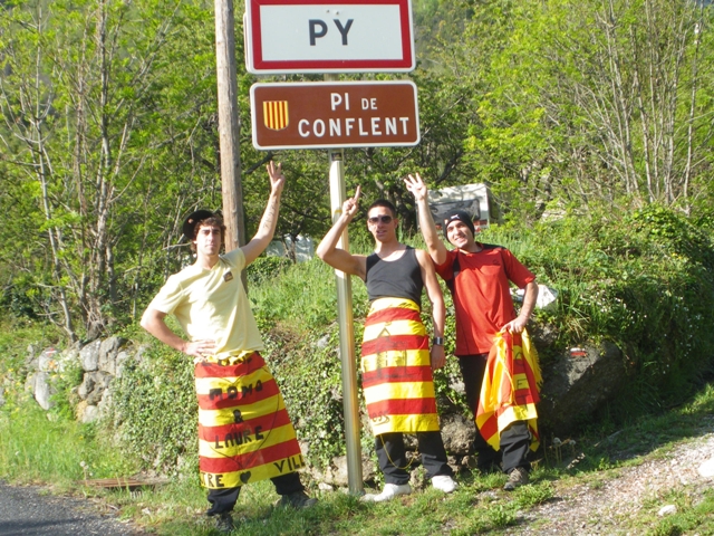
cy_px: 268
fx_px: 866
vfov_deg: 34.3
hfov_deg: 44.8
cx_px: 357
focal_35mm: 42
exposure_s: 1/200
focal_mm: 7.5
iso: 64
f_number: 4
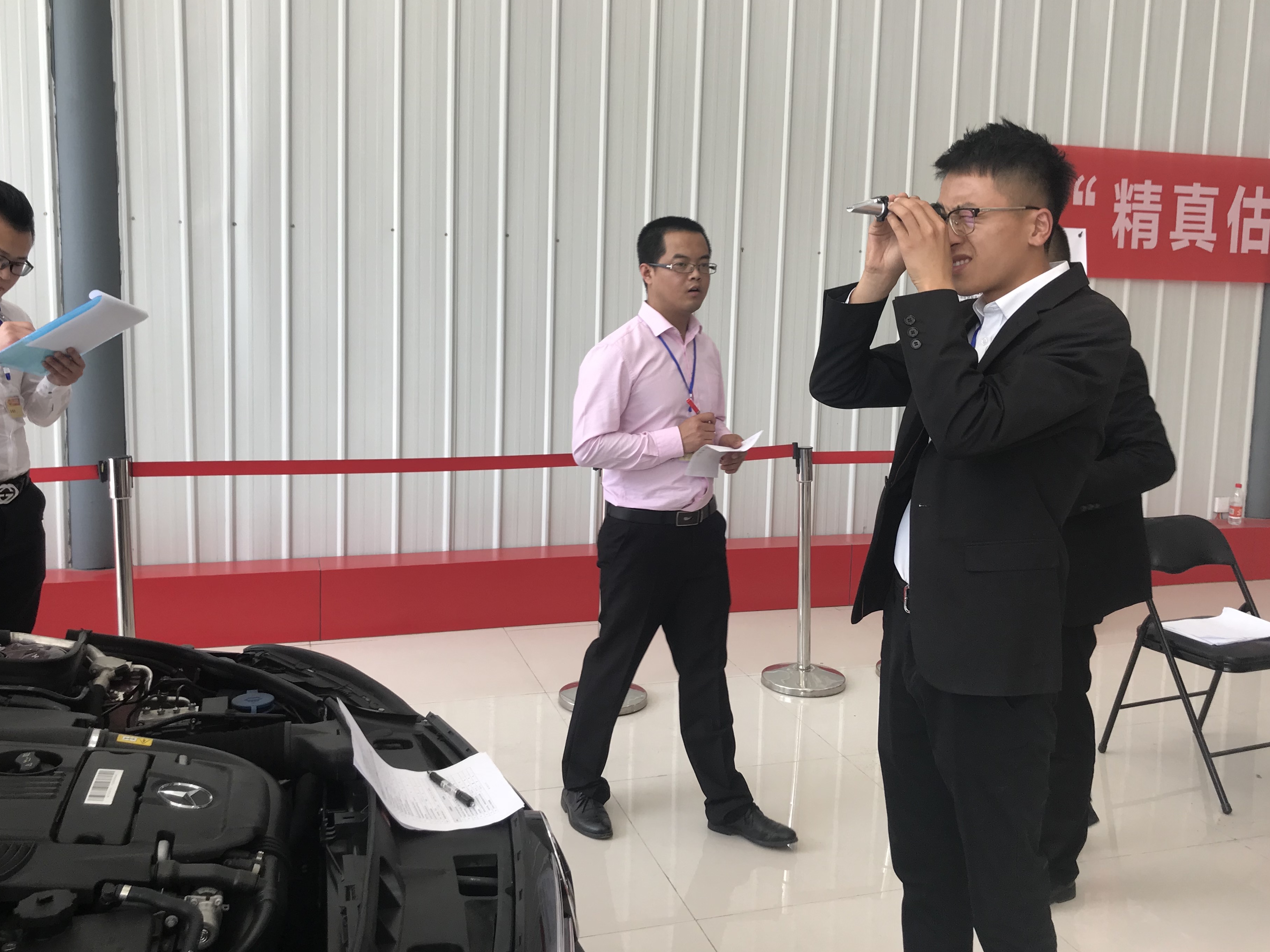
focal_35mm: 31
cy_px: 433
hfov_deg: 58.3
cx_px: 665
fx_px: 1137
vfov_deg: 45.4
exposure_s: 1/100
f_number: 1.8
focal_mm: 3.99
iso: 20
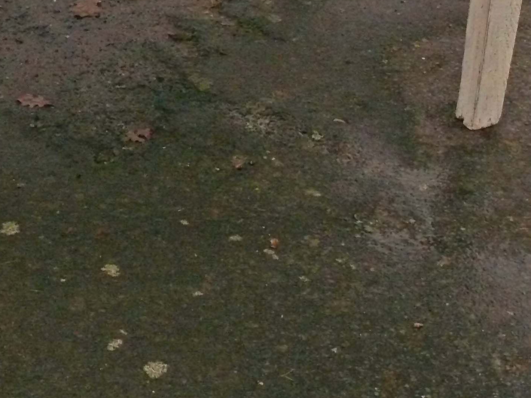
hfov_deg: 21.4
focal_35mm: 90
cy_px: -74
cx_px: 74
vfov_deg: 15.8
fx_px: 1380
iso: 800
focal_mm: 7.4
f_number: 6.3
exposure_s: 1/200
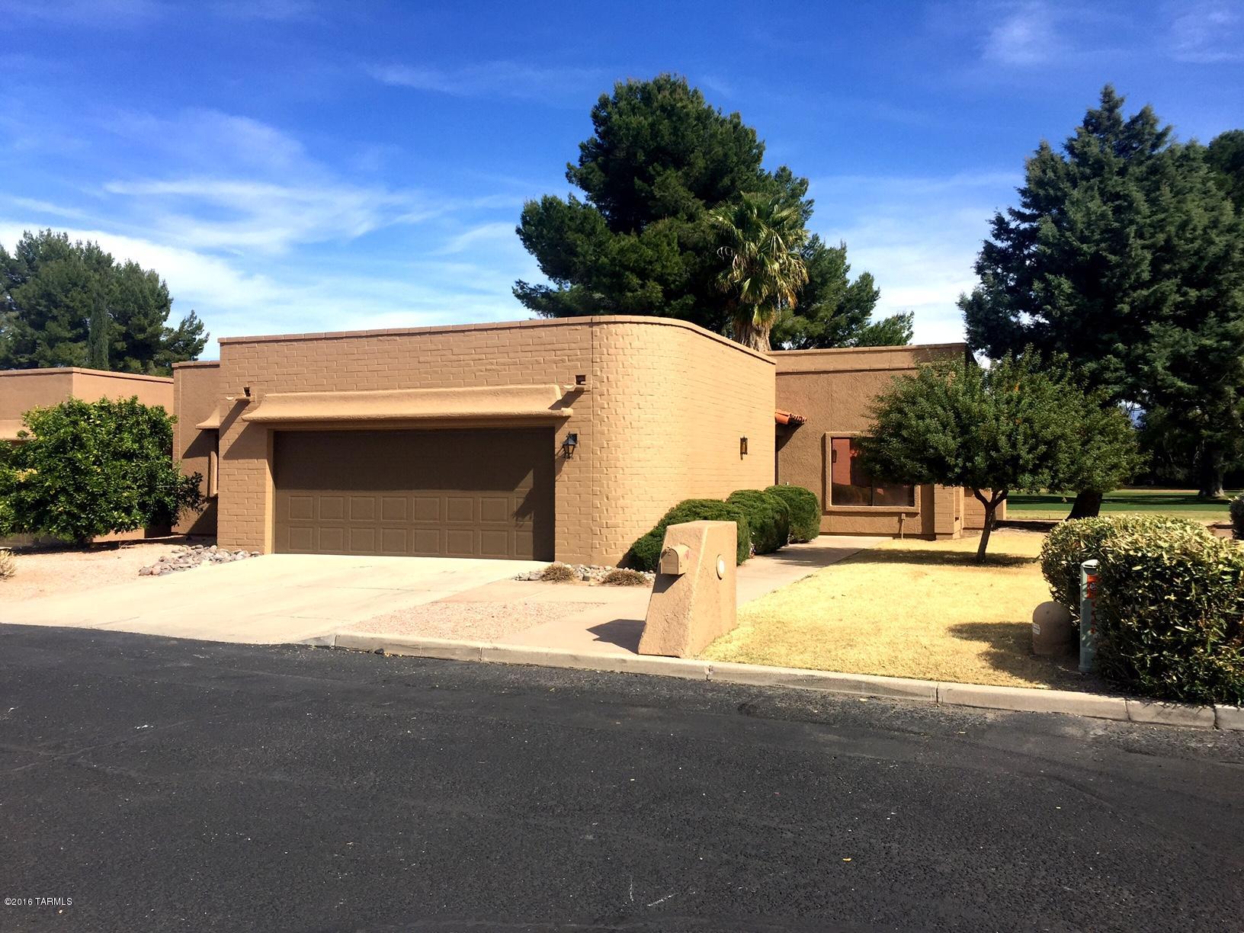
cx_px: 622
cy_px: 466
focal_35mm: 29
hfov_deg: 61.7
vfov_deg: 48.2
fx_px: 1042
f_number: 2.2
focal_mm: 4.15
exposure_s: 1/2083
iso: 32
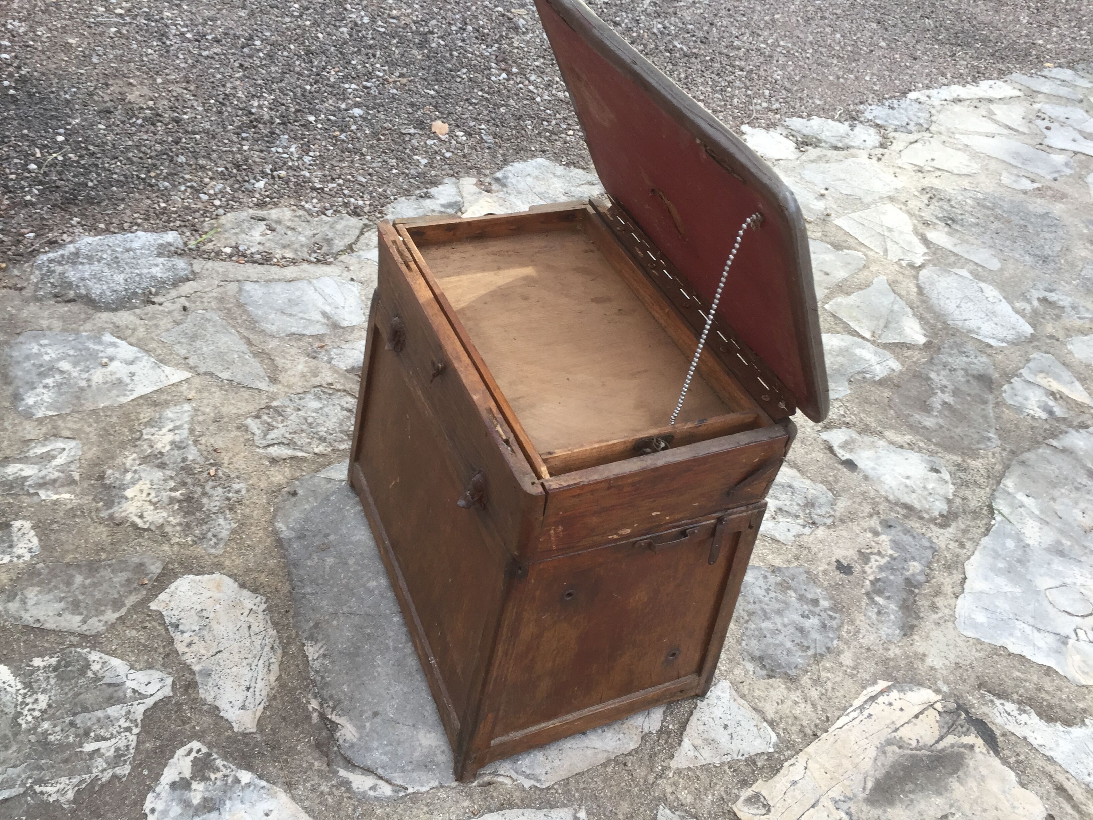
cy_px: 410
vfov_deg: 48.2
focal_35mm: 29
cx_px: 546
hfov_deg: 61.7
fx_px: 916
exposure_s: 1/100
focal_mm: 4.15
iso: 50
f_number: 2.2
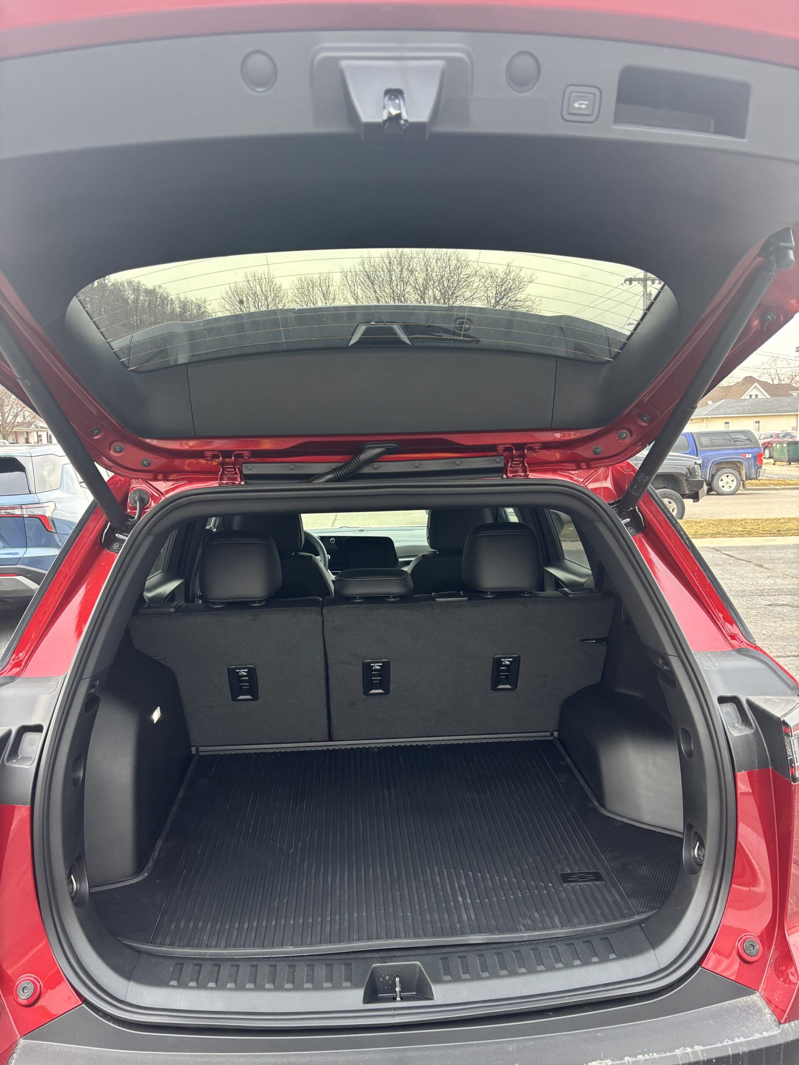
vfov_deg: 67.3
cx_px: 400
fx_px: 800
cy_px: 532
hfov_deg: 53.1
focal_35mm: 26
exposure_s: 1/76
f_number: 1.6
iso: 125
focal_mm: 5.96
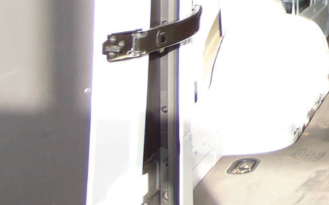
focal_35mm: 84
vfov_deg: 14.4
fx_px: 753
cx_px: 499
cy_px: -112
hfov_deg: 20.8
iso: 80
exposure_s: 1/60
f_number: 3
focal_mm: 4.5
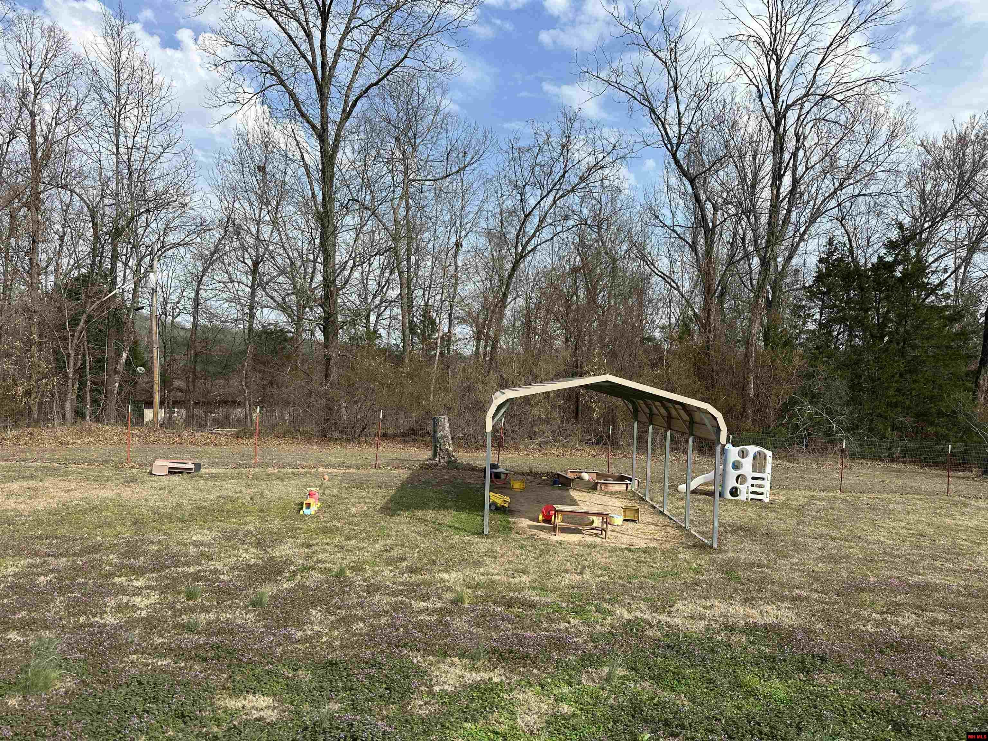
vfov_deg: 56.8
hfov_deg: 71.6
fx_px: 685
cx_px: 494
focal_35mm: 24
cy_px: 370
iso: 80
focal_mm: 6.86
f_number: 1.78
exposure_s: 1/3717
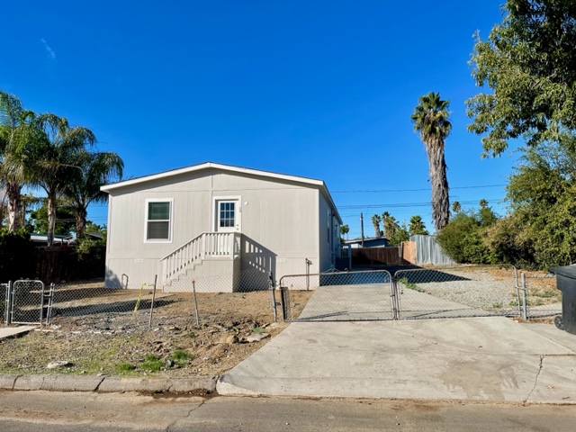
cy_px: 216
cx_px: 288
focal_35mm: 26
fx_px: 433
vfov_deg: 53.1
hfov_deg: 67.3
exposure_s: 1/4831
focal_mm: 4.2
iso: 32
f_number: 1.6
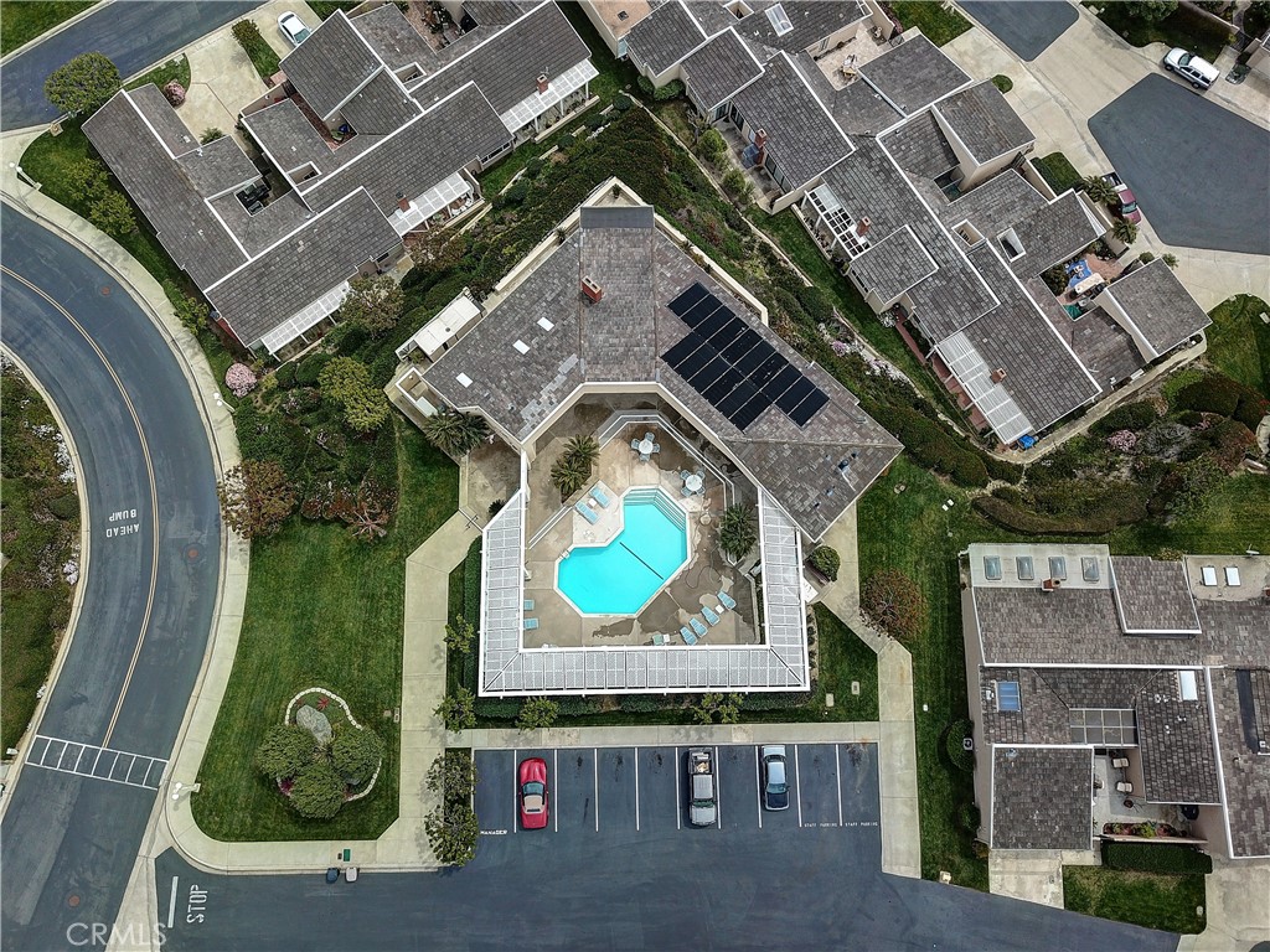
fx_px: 954
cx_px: 635
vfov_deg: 53.1
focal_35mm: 26
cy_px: 476
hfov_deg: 67.3
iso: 100
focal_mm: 4.7
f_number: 2.2
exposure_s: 1/1181
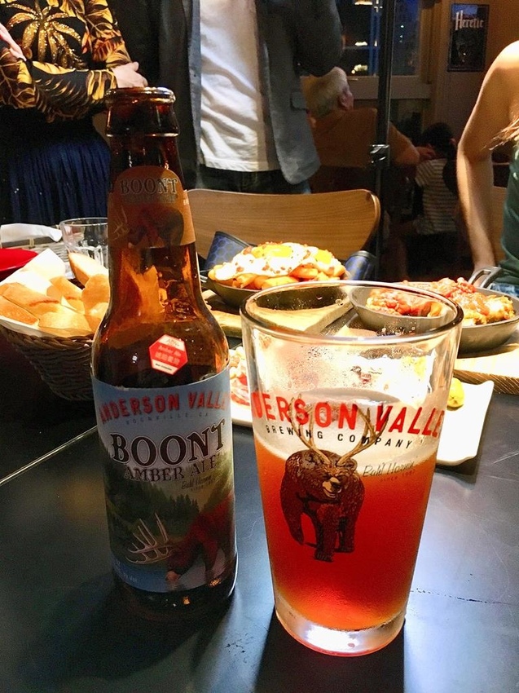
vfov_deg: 61.7
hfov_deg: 48.2
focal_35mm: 29
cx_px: 260
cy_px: 346
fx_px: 580
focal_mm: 4.15
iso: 200
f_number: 2.2
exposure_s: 1/30
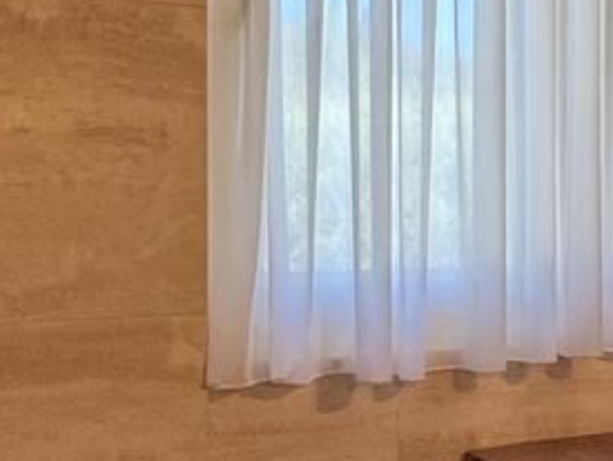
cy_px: 223
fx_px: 1082
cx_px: 666
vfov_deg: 24.1
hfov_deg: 28.8
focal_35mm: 61
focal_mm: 2.22
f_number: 2.2
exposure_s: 1/100
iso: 100
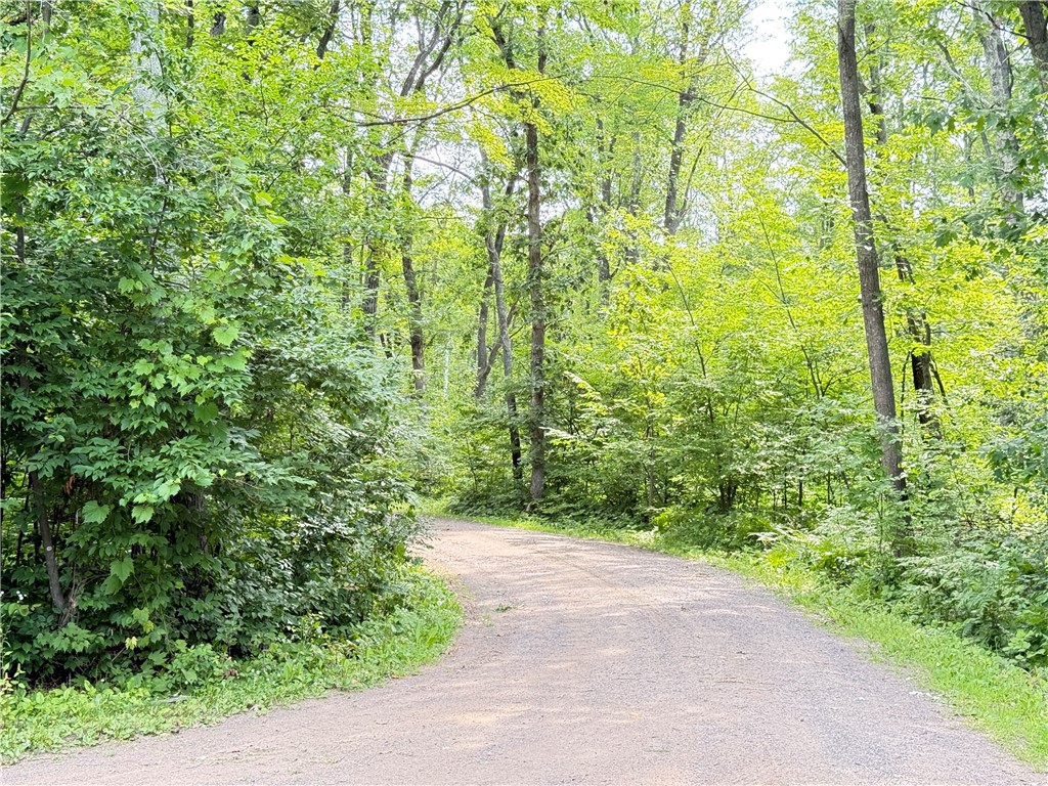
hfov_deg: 39.7
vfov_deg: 30.3
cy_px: 393
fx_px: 1453
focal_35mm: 48
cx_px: 524
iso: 200
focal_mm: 6.76
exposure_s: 1/182
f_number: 1.78
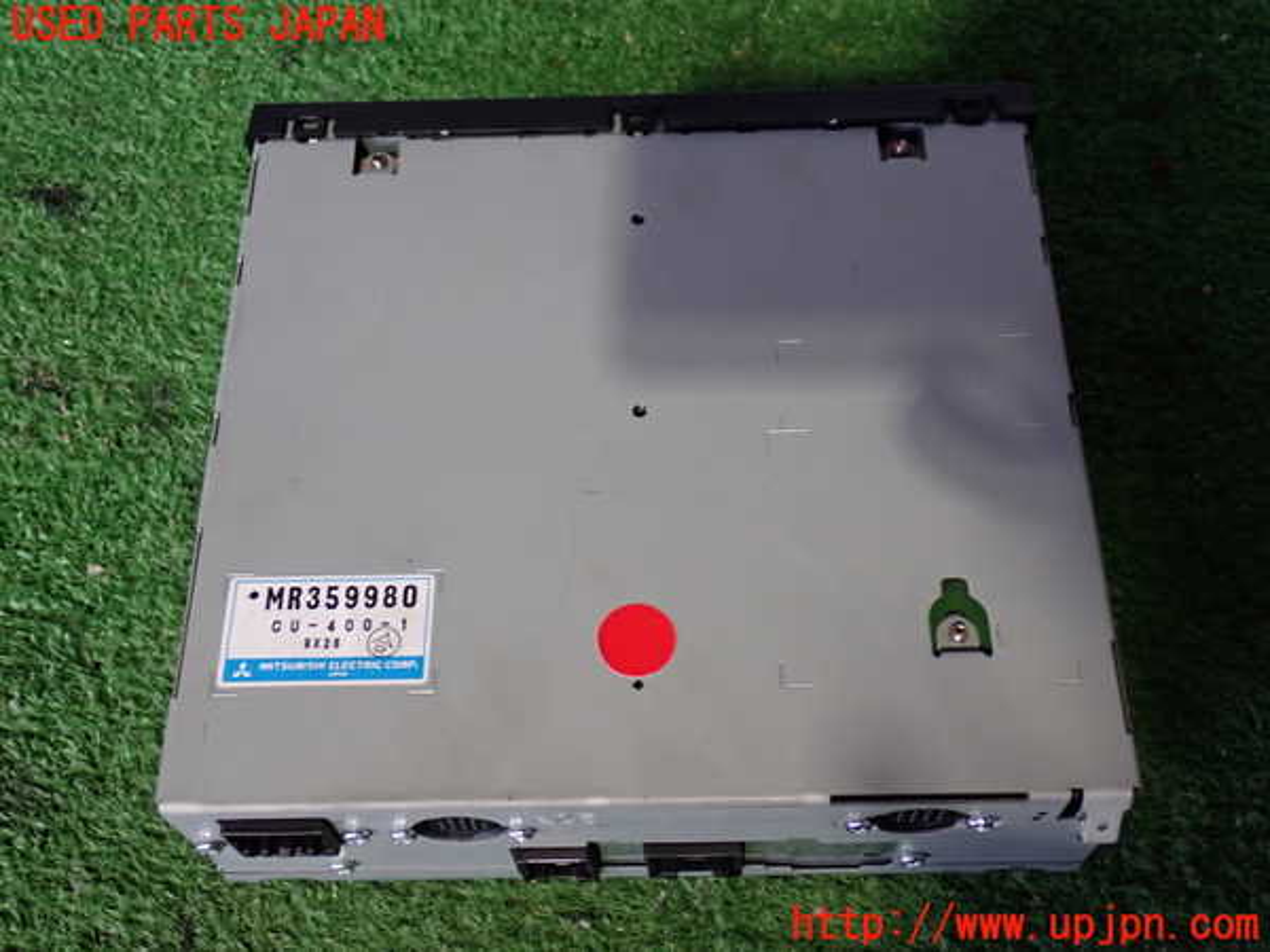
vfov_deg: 35.1
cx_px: 635
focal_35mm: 41
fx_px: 1504
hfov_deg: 45.8
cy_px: 476
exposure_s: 1/40
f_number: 2.8
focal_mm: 7.31
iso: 500
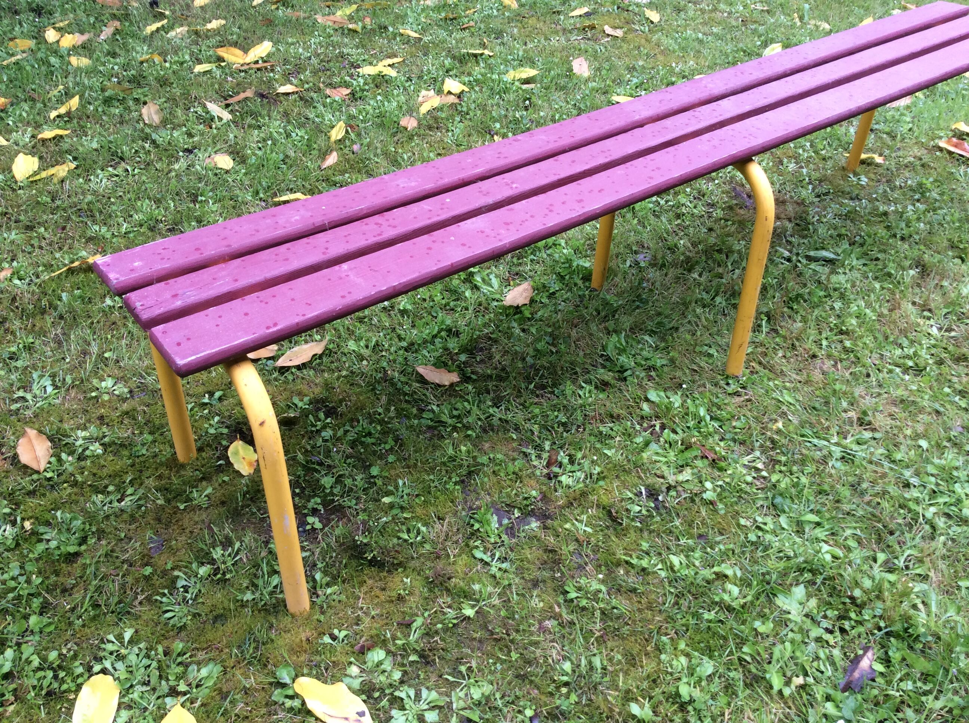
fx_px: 894
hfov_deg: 56.9
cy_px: 362
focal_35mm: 32
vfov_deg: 44.1
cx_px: 484
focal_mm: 3.3
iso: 32
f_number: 2.4
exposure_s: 1/145
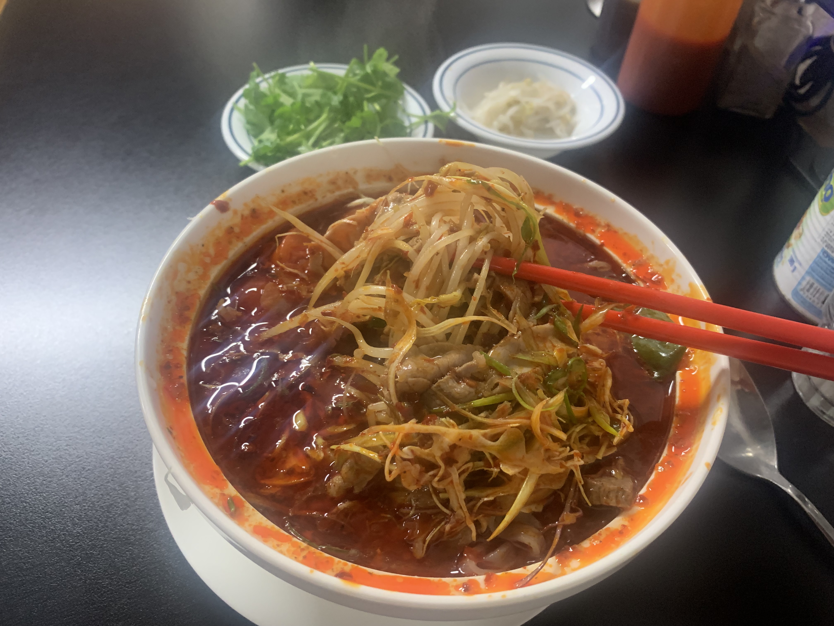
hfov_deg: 67.3
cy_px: 313
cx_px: 417
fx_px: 626
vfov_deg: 53.1
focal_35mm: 26
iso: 320
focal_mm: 4.25
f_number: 1.8
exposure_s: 1/40
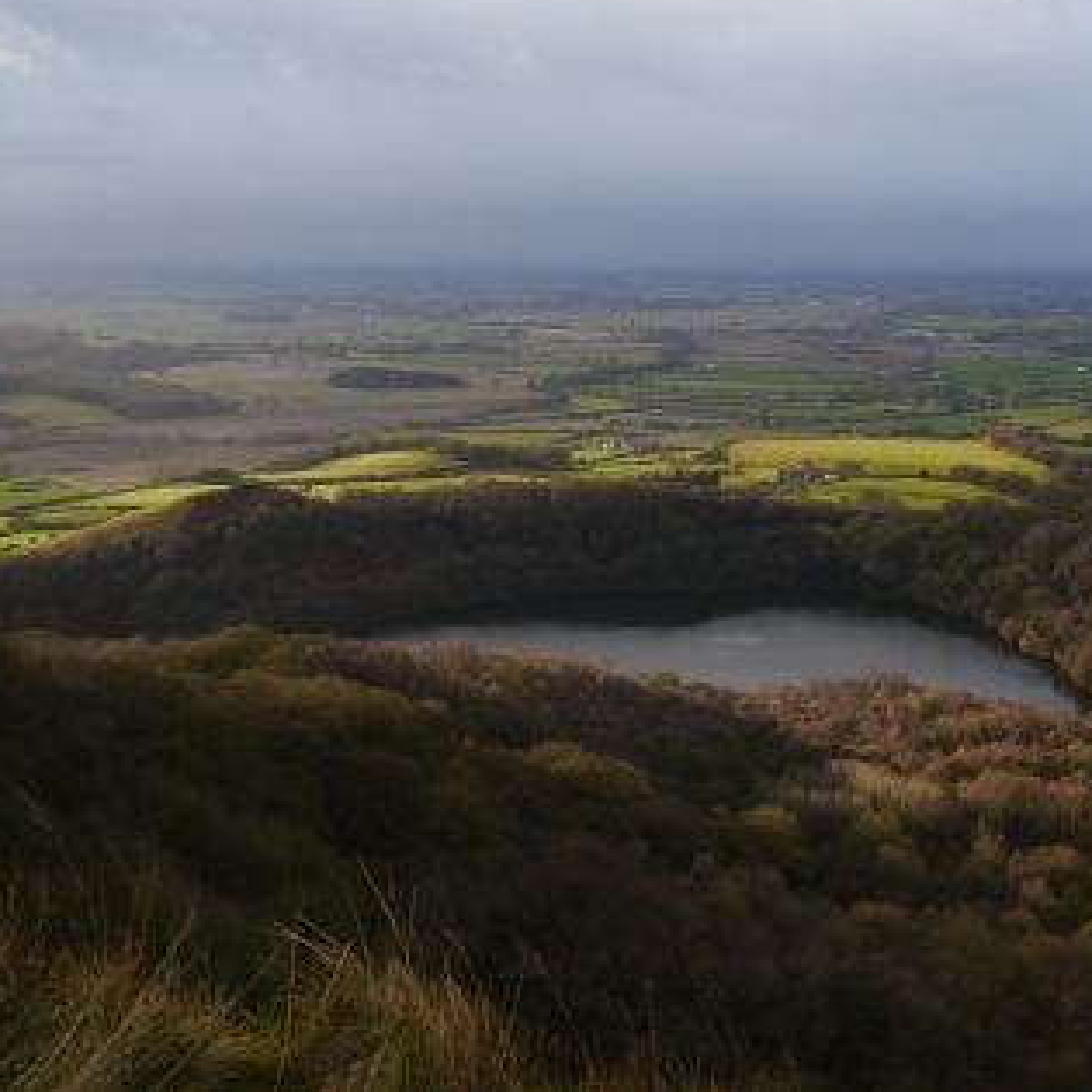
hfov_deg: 36.5
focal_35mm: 46
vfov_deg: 36.8
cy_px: 537
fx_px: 1642
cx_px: 718
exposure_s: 1/200
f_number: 5
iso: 160
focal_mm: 19
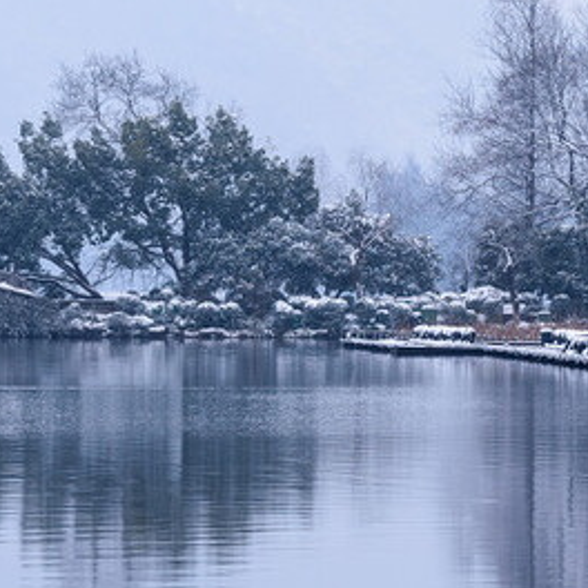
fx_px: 7284
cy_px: 226
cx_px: 332
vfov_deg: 4.6
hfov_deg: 4.6
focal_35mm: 379
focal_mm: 98
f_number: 8
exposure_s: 1/8
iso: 100
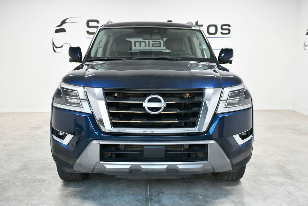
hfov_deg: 46.4
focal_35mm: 42
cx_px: 154
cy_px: 103
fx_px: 359
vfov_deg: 31.9
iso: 2500
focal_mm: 42
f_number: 4.5
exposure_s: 1/500
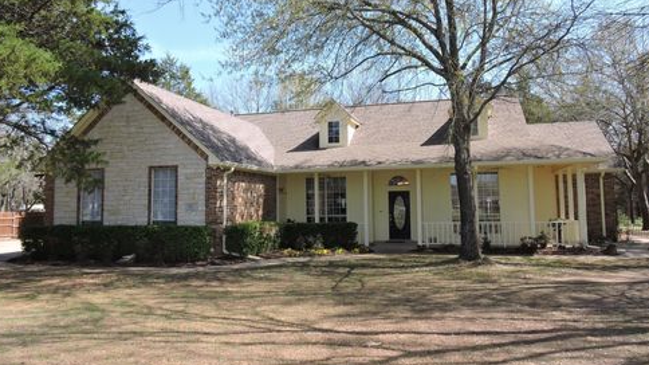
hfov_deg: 69.9
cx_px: 318
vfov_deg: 42.8
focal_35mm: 27
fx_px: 465
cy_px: 162
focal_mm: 4.3
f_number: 3.3
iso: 360
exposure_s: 1/1600
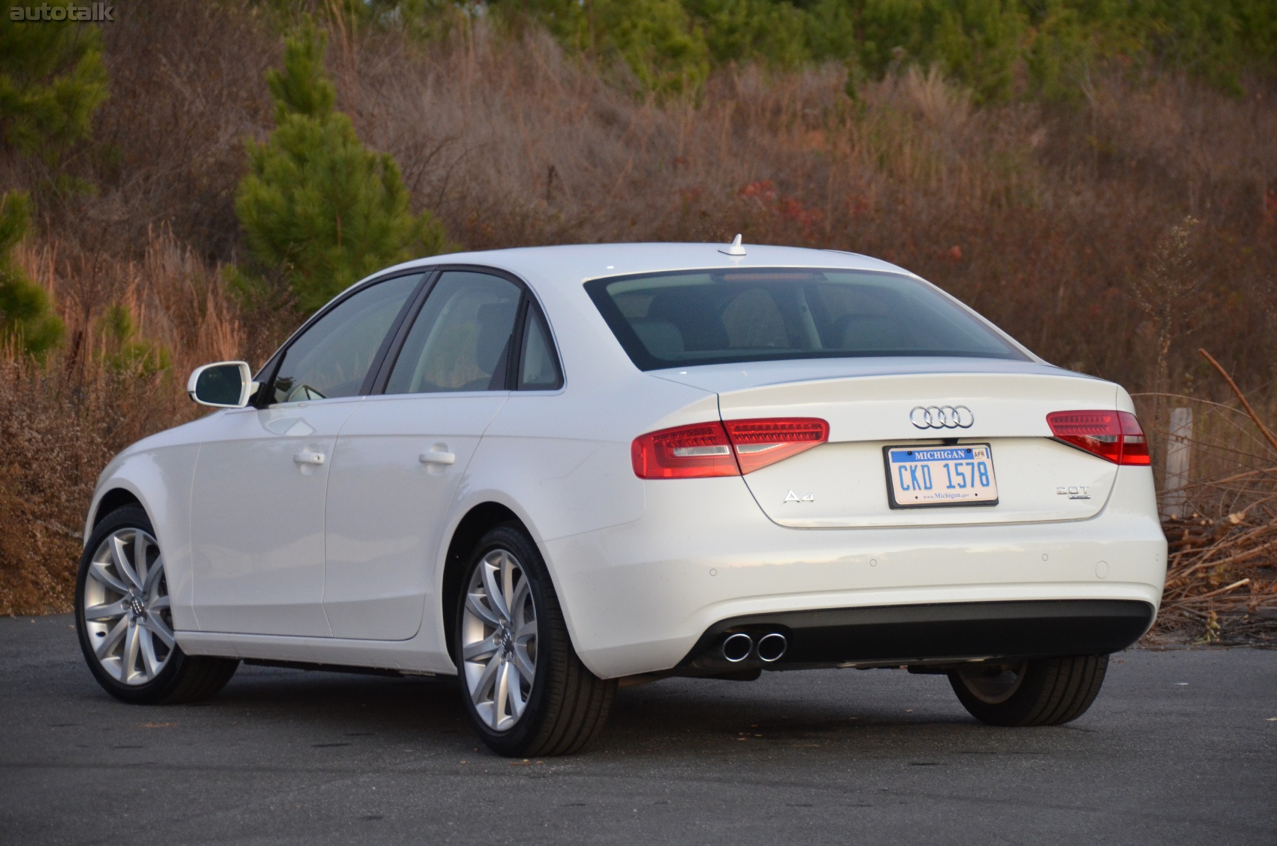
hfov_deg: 13.1
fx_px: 5575
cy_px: 423
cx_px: 638
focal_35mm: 158
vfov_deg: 8.7
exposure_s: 1/25
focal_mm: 105
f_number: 5.3
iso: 1600
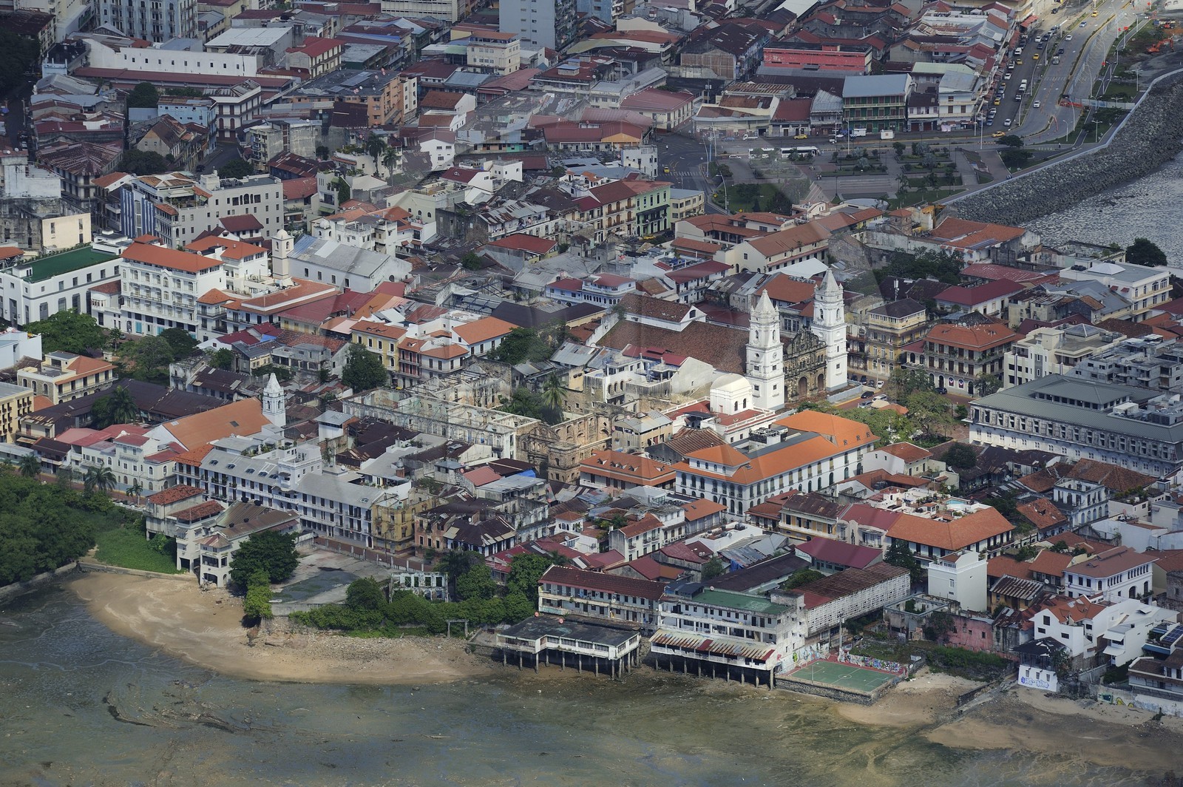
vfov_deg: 6.9
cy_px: 394
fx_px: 6567
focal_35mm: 200
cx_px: 592
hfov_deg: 10.3
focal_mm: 200
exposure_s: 1/1000
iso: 200
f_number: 7.1
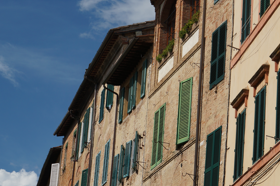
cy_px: 94
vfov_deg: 10.8
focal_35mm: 127
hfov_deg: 16.1
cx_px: 205
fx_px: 987
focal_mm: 50
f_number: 8
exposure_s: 1/160
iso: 100
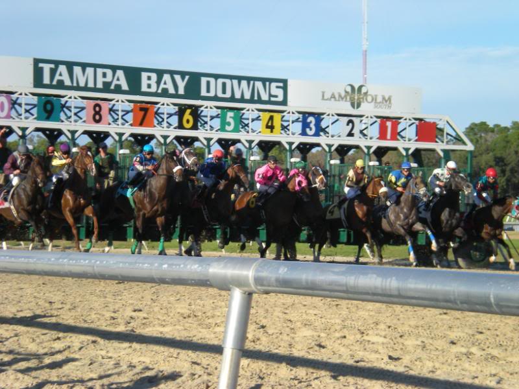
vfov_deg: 14.1
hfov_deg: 18.7
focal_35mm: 105
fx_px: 1574
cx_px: 260
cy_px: 194
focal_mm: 17.3
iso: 78
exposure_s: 1/250
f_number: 5.7
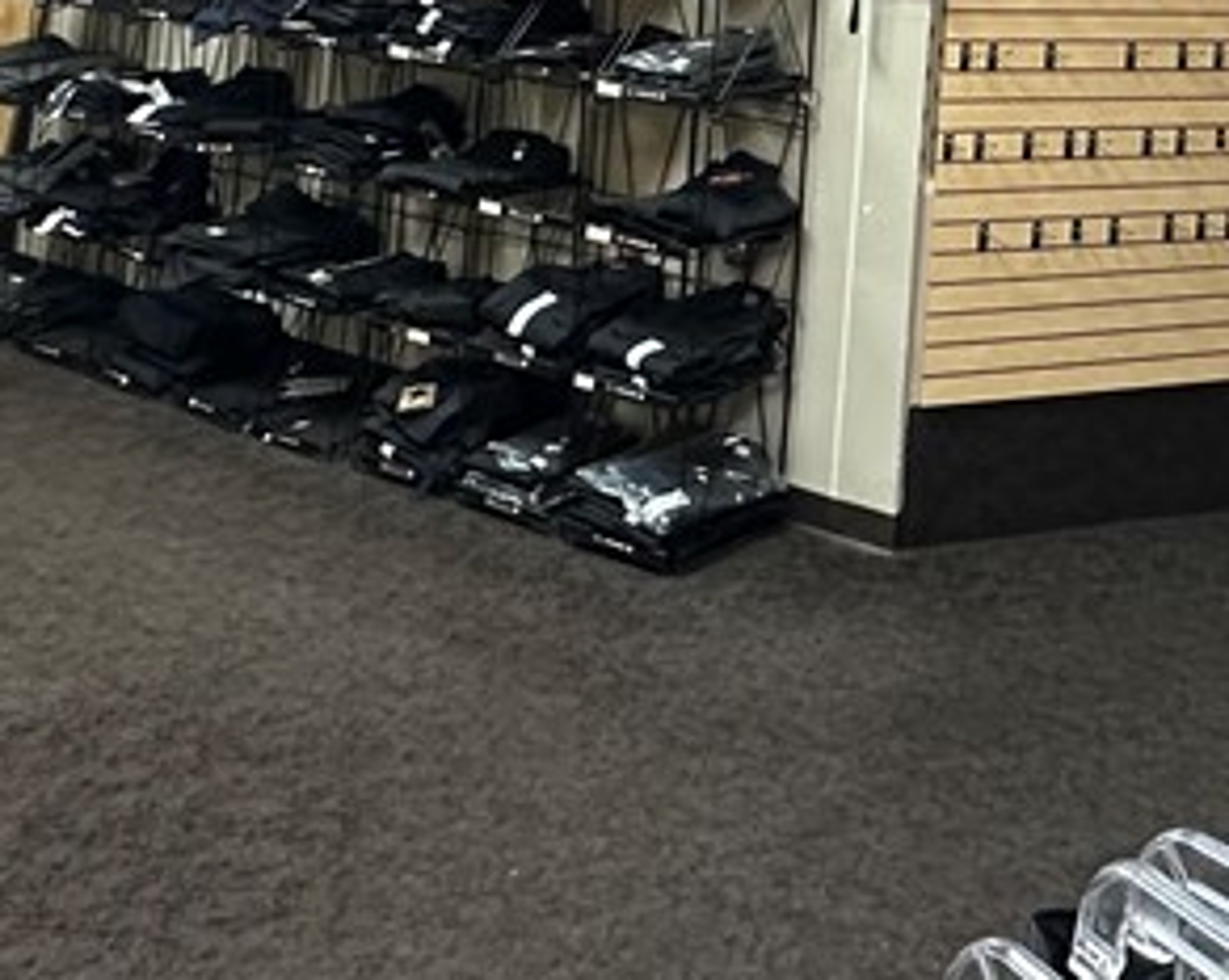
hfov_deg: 34.8
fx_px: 1744
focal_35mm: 48
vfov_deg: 26.8
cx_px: 1263
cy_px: -269
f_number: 2.2
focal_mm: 2.22
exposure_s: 1/60
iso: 400
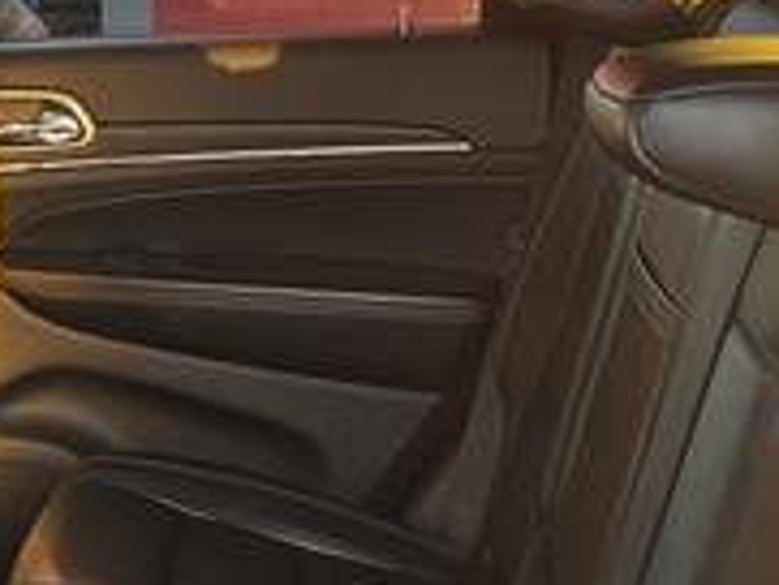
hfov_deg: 21.2
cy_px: 387
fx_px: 2072
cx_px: 250
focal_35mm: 92
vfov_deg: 16.0
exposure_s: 1/121
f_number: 1.5
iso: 64
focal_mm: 5.7
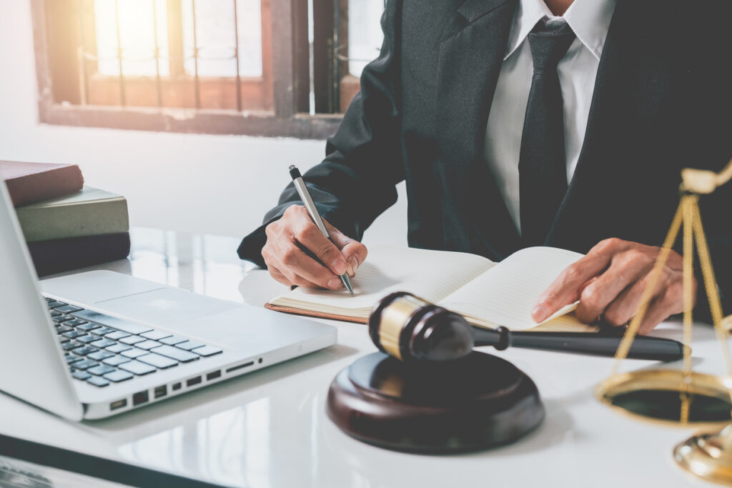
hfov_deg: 41.9
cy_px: 244
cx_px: 366
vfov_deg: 28.7
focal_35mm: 47
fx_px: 956
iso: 320
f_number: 4
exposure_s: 1/60
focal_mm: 31.1
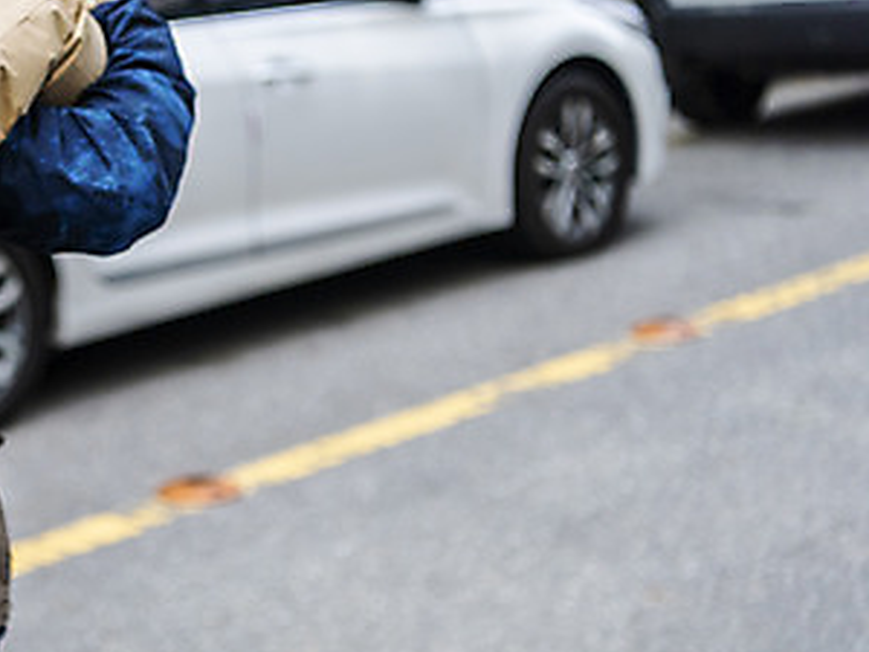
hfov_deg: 19.8
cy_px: 301
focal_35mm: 96
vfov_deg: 15.4
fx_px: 2410
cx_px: 4
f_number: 2.8
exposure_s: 1/6400
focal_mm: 50
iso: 640
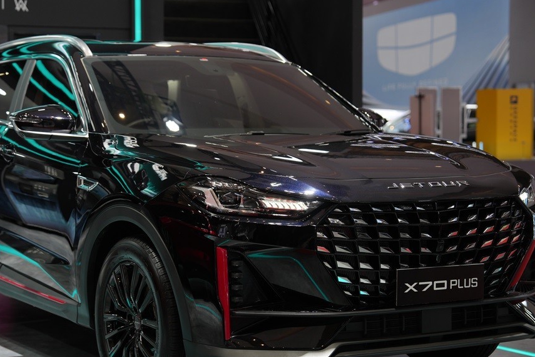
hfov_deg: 25.4
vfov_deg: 17.1
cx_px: 243
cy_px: 187
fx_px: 1189
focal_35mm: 80
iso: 400
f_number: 2.8
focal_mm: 57
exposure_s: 1/250
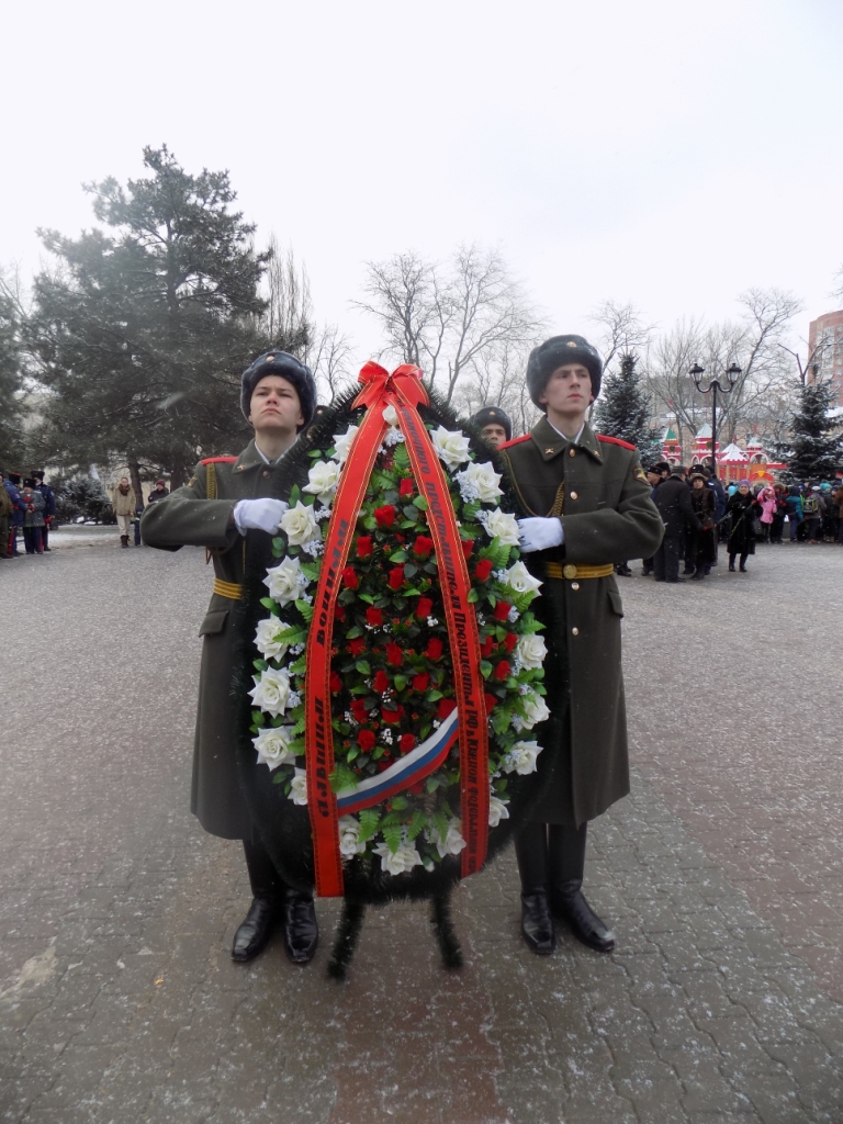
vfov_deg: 73.9
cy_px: 562
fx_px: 747
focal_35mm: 23
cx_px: 422
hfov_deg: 58.9
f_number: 3.1
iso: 80
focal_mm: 4
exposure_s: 1/160
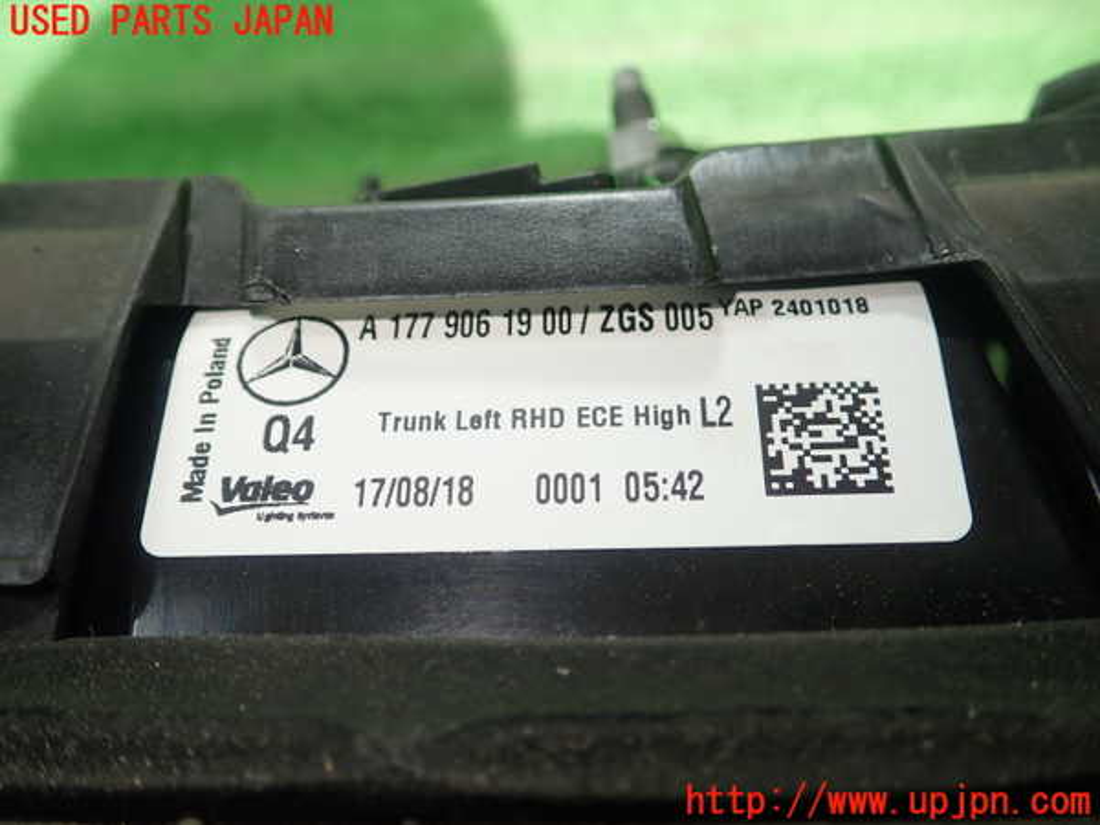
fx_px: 953
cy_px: 412
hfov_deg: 60.0
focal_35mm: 30
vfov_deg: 46.8
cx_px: 550
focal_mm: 5.5
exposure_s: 1/125
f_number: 2.3
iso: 125
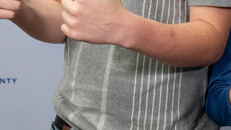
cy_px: -68
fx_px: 889
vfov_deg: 8.2
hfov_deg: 14.7
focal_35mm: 145
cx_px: 202
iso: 3200
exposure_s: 1/125
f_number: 5.6
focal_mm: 40
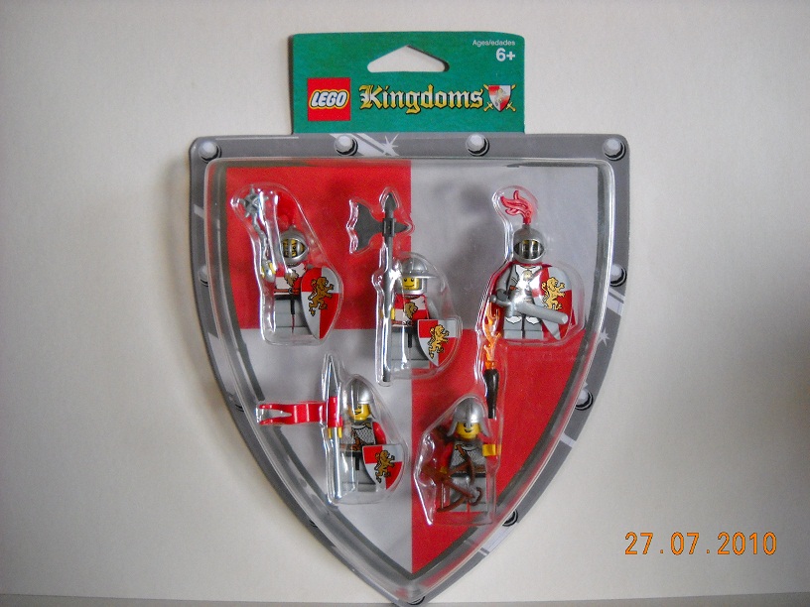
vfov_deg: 35.1
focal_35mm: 41
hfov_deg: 45.8
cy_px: 304
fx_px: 959
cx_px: 405
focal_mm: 6.72
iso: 400
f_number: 3.1
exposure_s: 1/57
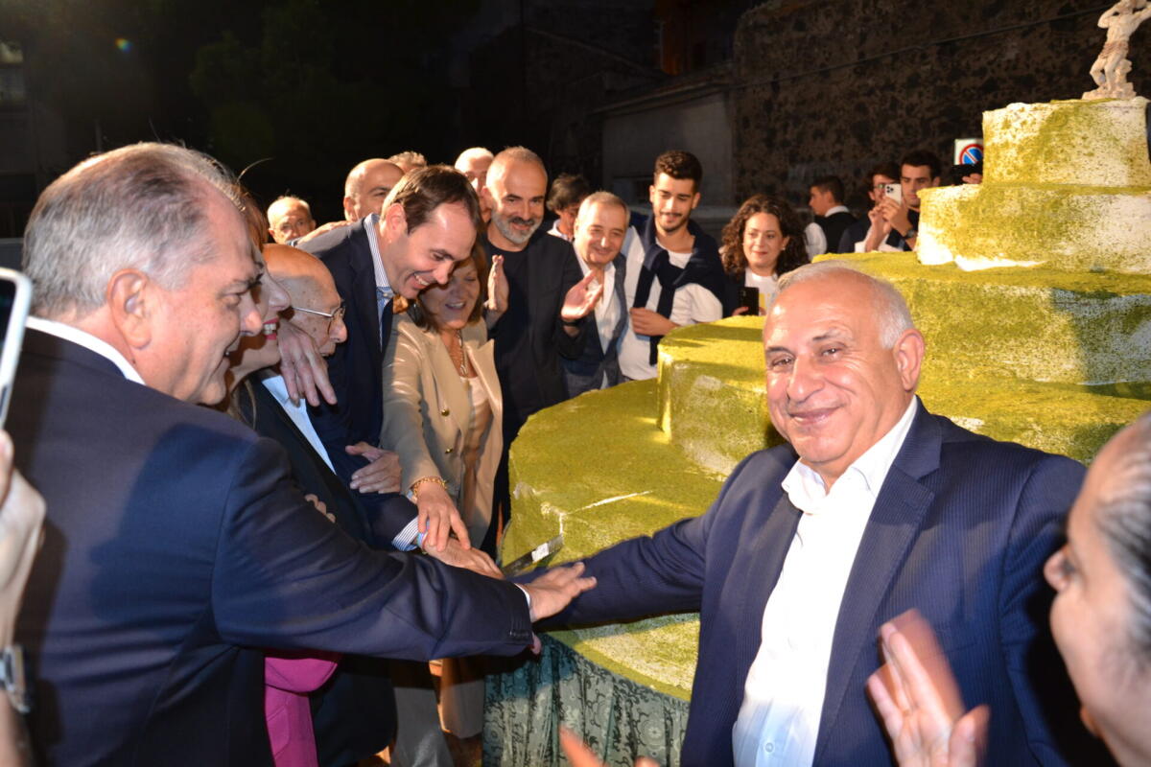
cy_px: 384
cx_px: 576
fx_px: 863
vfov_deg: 47.9
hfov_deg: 67.4
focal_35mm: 27
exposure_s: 1/60
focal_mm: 18
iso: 800
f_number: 3.5
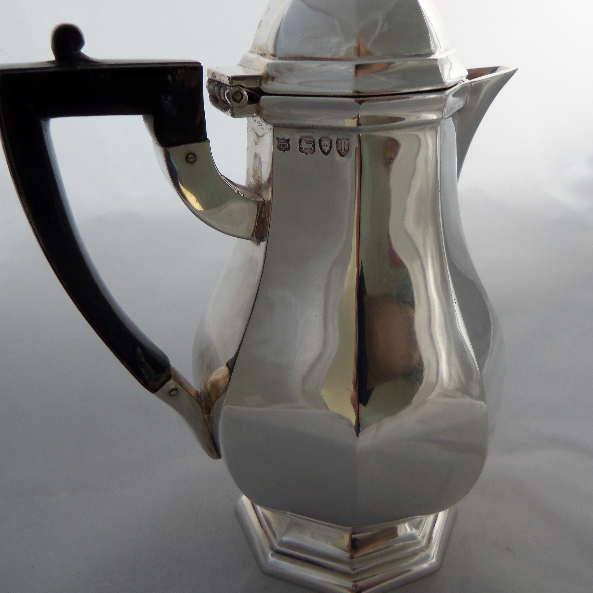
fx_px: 659
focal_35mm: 34
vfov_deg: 48.4
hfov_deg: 48.5
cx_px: 295
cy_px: 267
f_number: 3.9
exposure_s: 1/30
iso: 64
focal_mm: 5.1
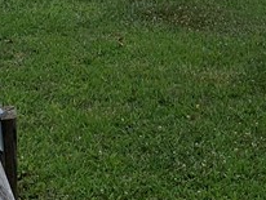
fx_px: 992
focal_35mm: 129
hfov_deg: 15.1
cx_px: 236
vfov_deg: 10.1
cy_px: -277
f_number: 1.8
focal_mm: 4.25
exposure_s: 1/2833
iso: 25
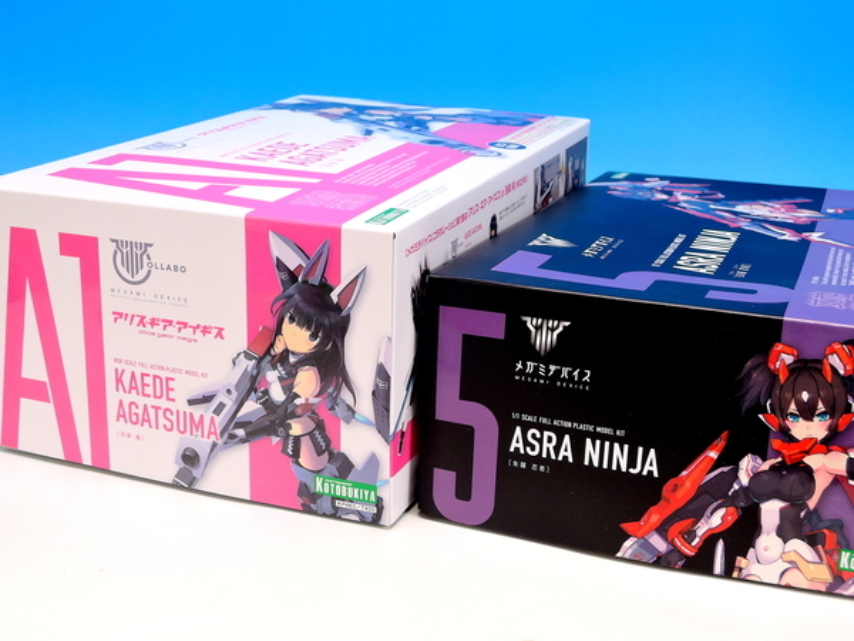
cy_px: 320
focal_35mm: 50
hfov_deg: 38.2
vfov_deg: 29.1
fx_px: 1234
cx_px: 427
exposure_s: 1/1.6
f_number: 5
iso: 80
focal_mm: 10.7
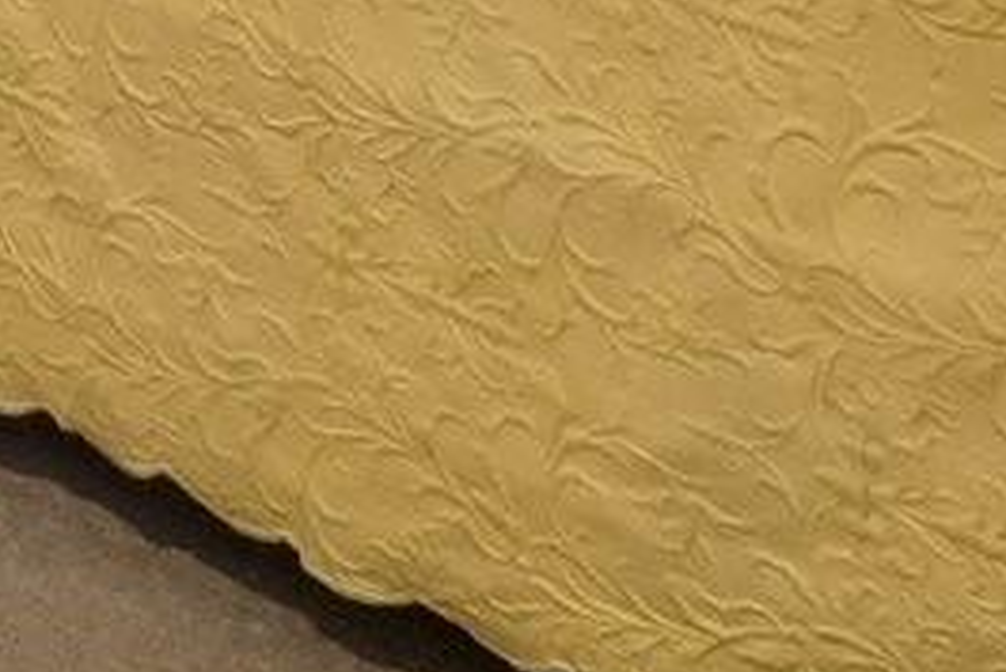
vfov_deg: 9.1
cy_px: -1433
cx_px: -1530
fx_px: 3243
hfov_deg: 12.8
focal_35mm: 116
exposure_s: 1/4
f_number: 8
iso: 400
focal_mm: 10
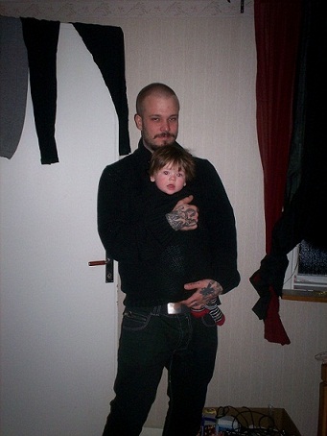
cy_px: 218
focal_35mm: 36
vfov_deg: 51.3
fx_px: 453
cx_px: 164
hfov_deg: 39.7
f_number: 4.5
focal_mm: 6
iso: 140
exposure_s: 1/60
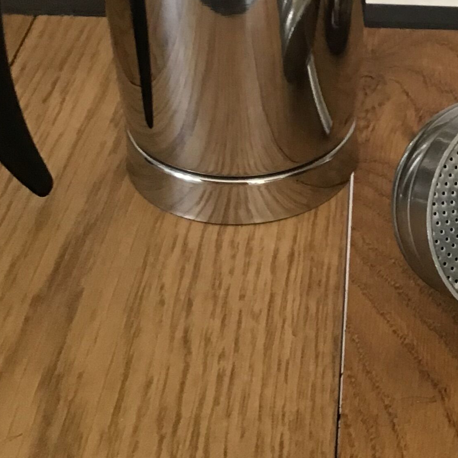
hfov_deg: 21.0
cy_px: 57
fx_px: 1198
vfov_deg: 21.2
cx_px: 444
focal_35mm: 80
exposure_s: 1/33
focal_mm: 3.3
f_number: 2.4
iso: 160
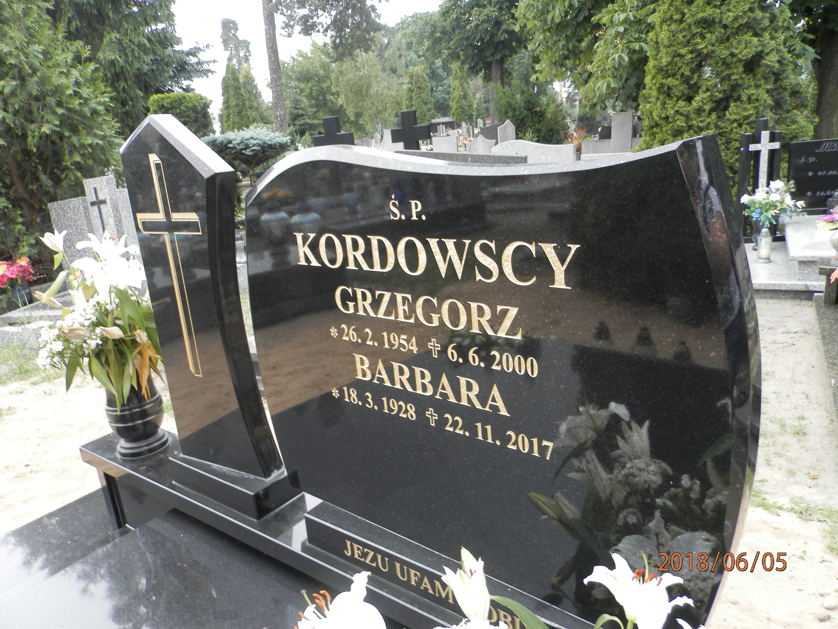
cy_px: 314
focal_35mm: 25
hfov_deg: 69.4
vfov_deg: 54.9
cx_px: 419
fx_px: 605
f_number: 3.1
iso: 80
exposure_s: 1/50
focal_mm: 4.5
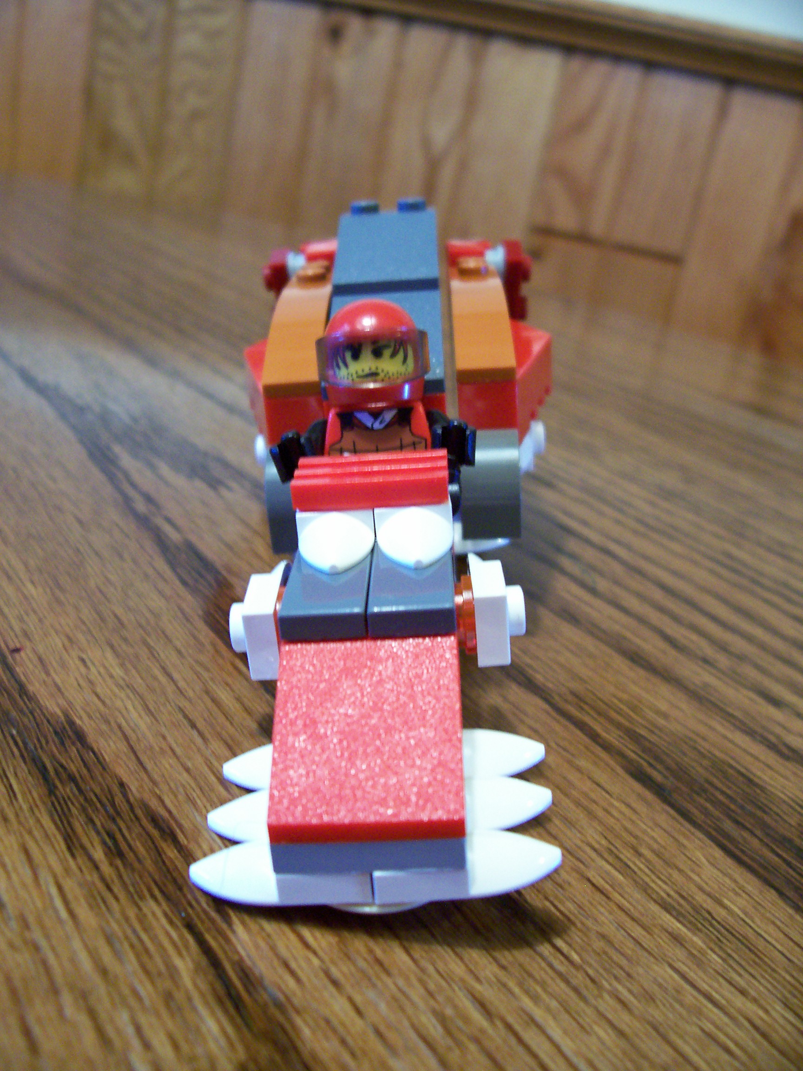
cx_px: 402
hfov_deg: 41.8
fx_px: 1052
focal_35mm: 34
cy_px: 536
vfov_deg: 54.0
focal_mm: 5.6
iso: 160
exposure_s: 1/11.1
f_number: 2.7
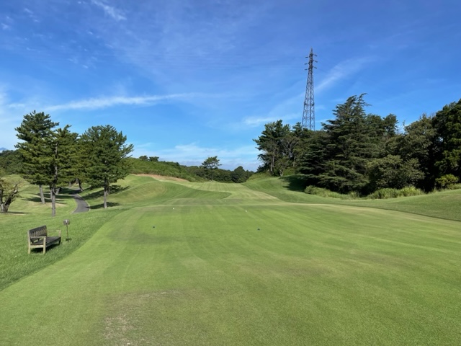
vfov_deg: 53.1
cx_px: 230
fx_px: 346
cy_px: 173
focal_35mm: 26
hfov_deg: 67.3
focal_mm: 4.2
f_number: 1.6
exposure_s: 1/4132
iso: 32
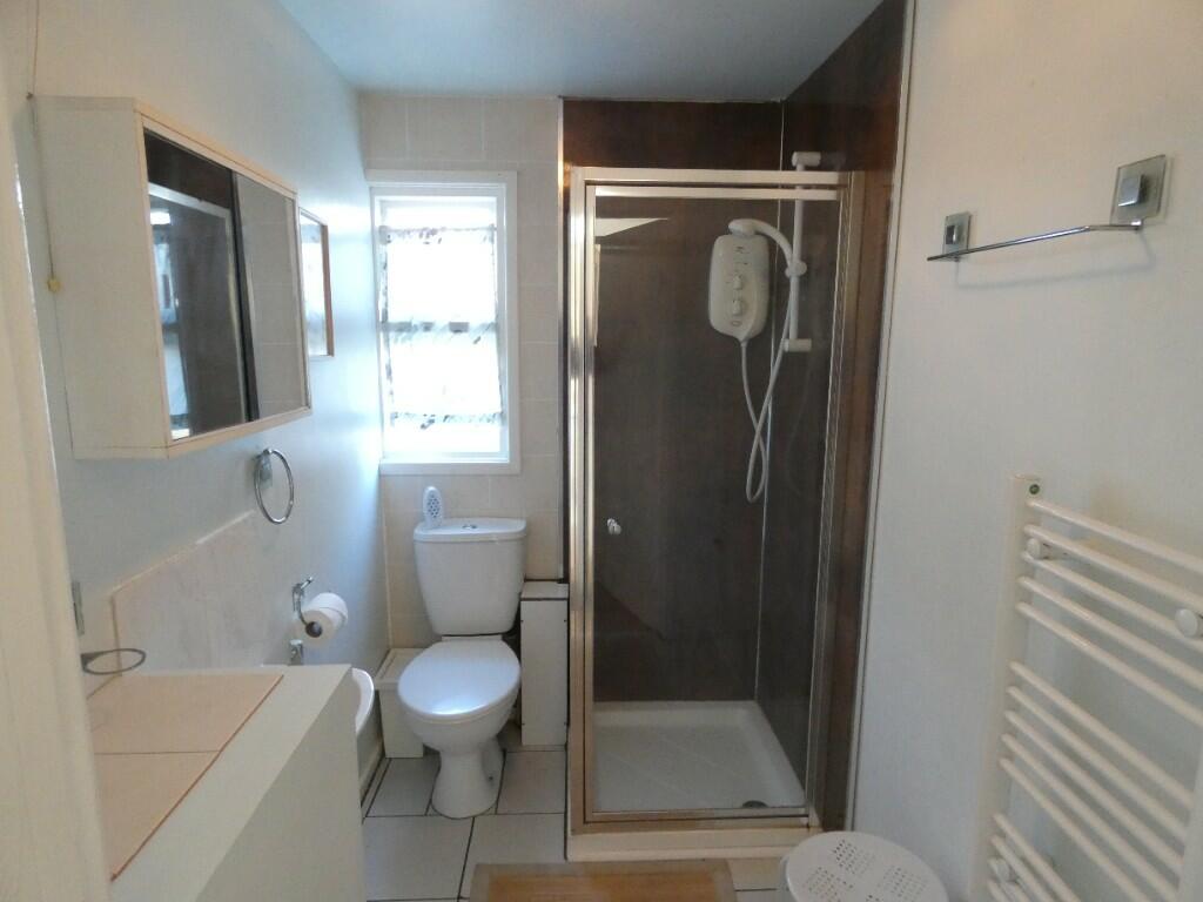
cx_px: 602
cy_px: 451
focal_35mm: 20
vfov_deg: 66.0
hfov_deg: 81.7
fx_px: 695
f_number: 2.8
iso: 800
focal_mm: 3.6
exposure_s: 1/40
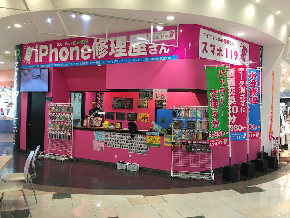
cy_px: 109
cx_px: 145
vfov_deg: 48.2
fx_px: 243
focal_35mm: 29
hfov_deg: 61.7
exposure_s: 1/15
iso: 25
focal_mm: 4.15
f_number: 2.2
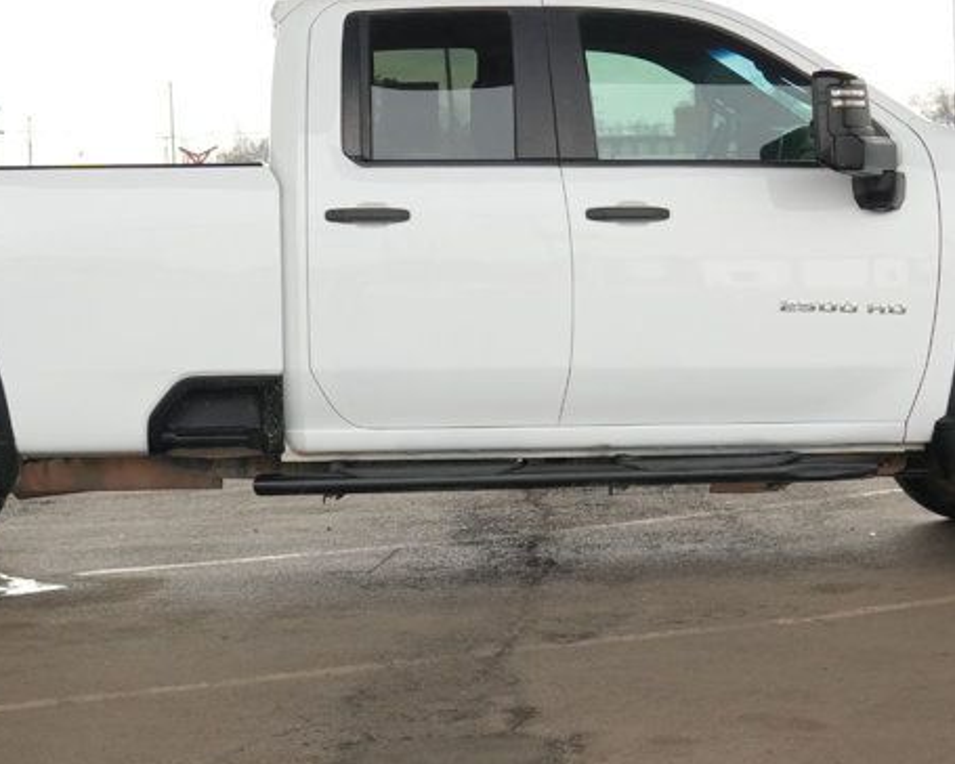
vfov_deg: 16.2
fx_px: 2685
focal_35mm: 95
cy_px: 426
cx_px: 441
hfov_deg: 20.2
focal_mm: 30
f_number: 4
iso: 640
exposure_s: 1/160
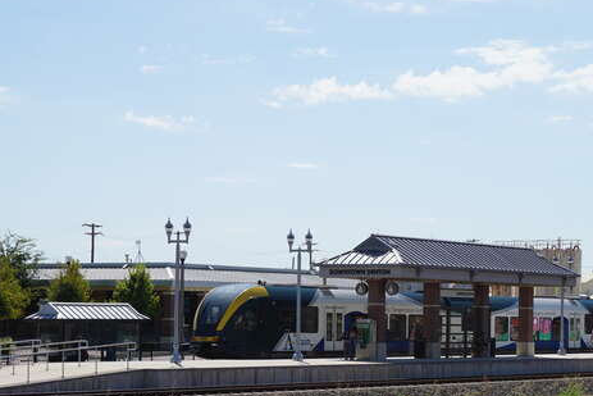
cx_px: 471
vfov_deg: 14.2
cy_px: 334
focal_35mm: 96
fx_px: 1579
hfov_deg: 21.0
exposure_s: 1/200
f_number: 11
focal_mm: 37
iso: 100
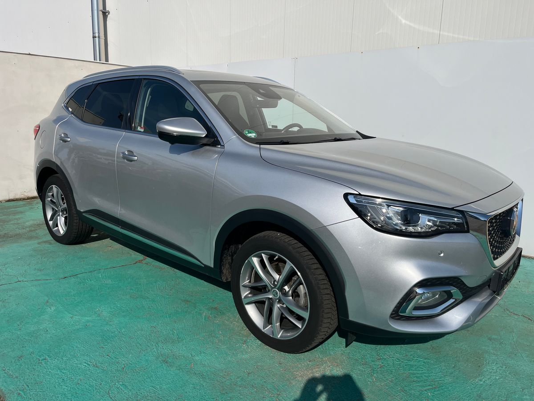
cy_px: 200
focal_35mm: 26
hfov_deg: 67.3
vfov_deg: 53.1
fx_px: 401
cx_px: 267
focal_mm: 5.1
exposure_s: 1/7353
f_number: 1.6
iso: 50
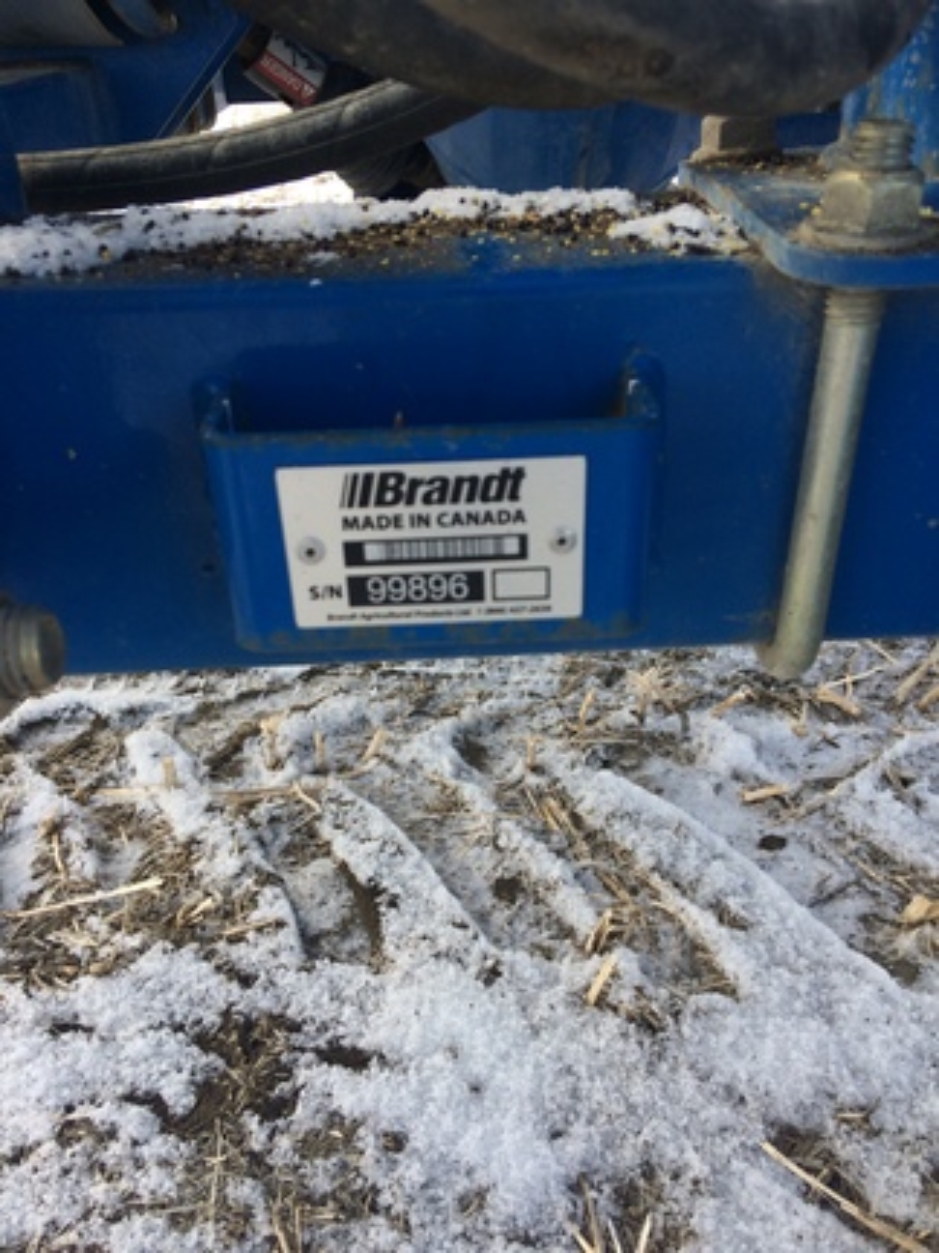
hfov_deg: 48.2
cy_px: 626
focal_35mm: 29
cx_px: 470
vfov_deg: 61.7
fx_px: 1049
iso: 32
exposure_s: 1/477
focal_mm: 4.15
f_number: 2.2
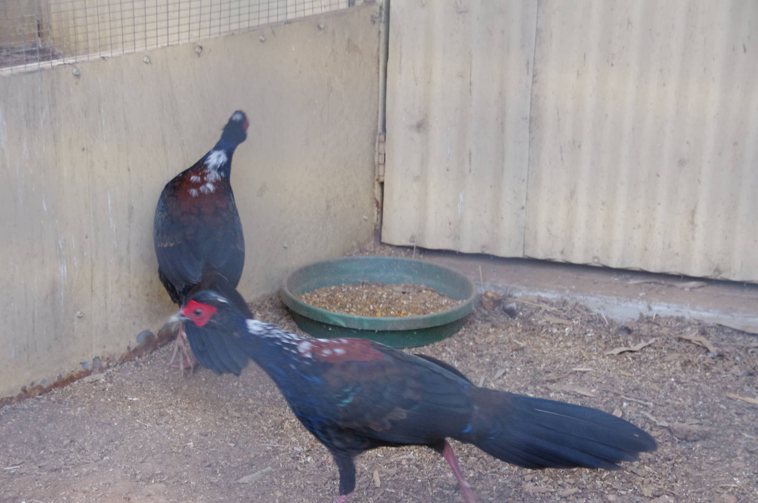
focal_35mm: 79
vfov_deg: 17.2
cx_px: 379
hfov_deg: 25.7
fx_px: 1662
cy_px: 252
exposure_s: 1/125
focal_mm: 53
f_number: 4.5
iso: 1600
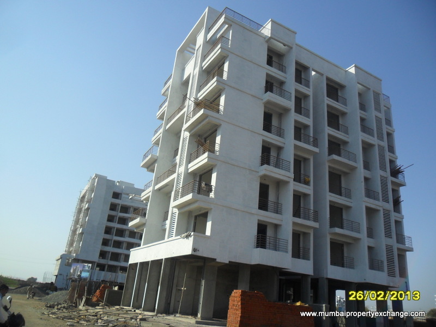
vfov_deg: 51.4
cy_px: 164
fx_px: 340
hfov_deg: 65.3
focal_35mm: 27
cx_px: 218
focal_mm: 4.9
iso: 100
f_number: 8.9
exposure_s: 1/180
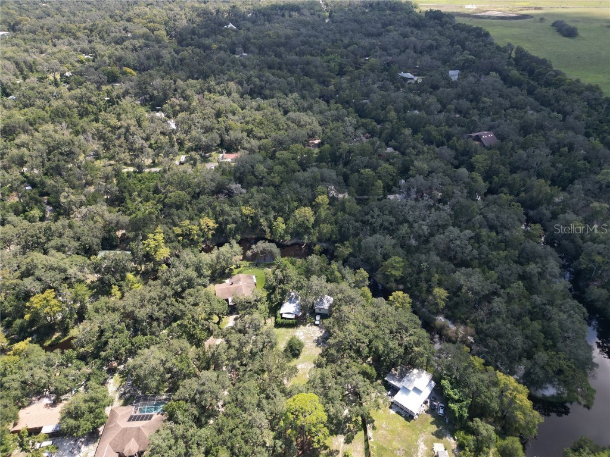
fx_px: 423
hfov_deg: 71.6
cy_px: 228
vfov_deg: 56.8
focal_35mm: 24
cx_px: 305
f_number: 1.7
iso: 120
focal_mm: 6.72
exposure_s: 1/1000
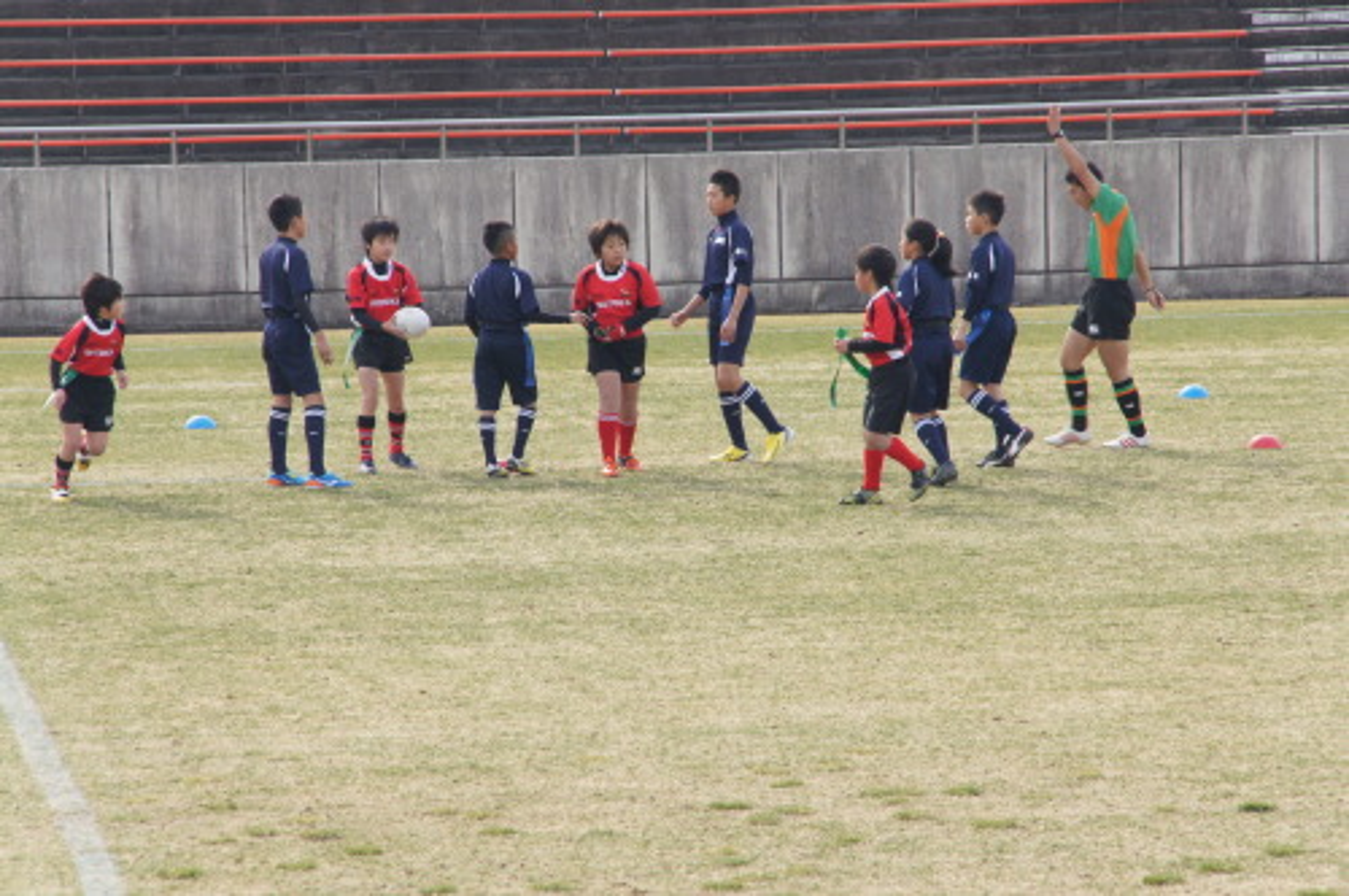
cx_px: 674
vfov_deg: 4.6
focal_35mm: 300
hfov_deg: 6.9
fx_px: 11227
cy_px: 448
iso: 400
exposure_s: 1/160
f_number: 14
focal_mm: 200
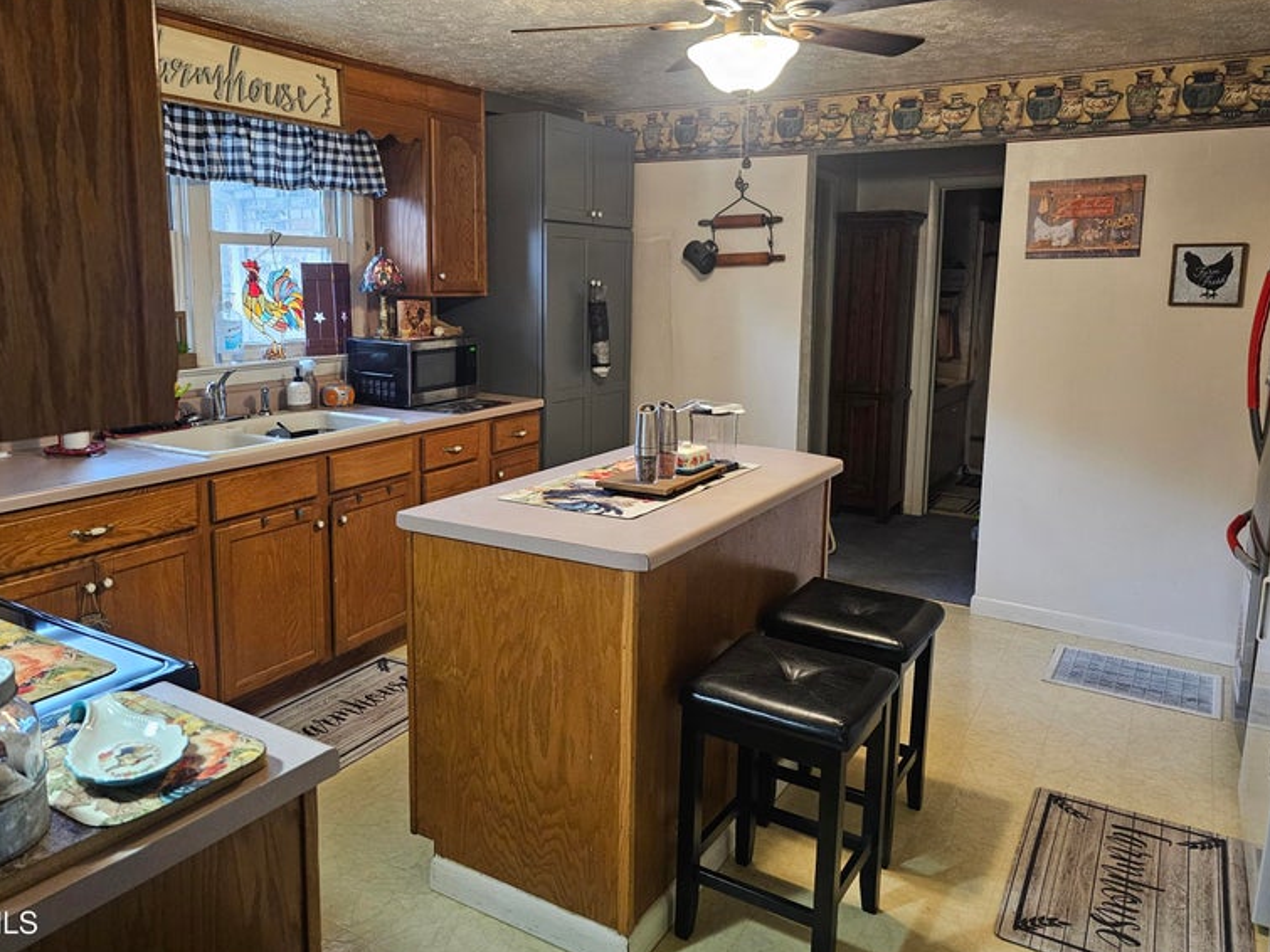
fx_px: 954
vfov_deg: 53.0
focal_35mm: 26
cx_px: 623
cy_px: 434
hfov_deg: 67.3
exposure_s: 1/60
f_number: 1.7
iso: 800
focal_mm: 6.3
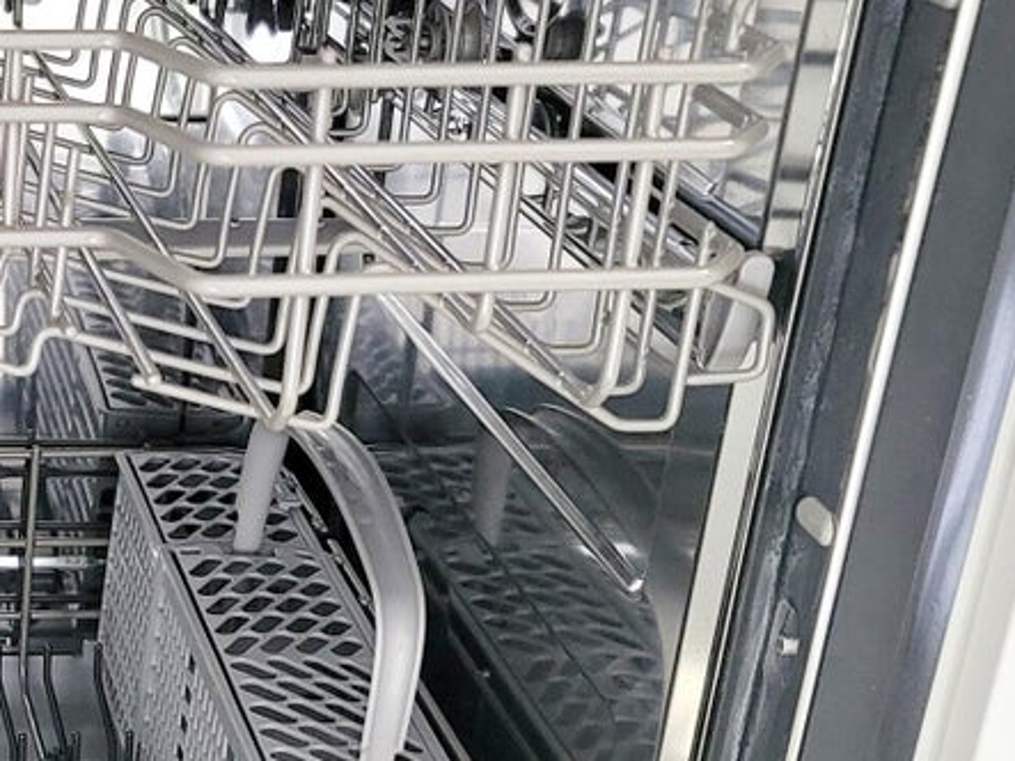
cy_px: 511
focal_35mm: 77
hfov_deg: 23.2
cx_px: -200
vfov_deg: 19.1
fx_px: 2257
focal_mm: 7
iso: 320
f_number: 1.8
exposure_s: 1/120
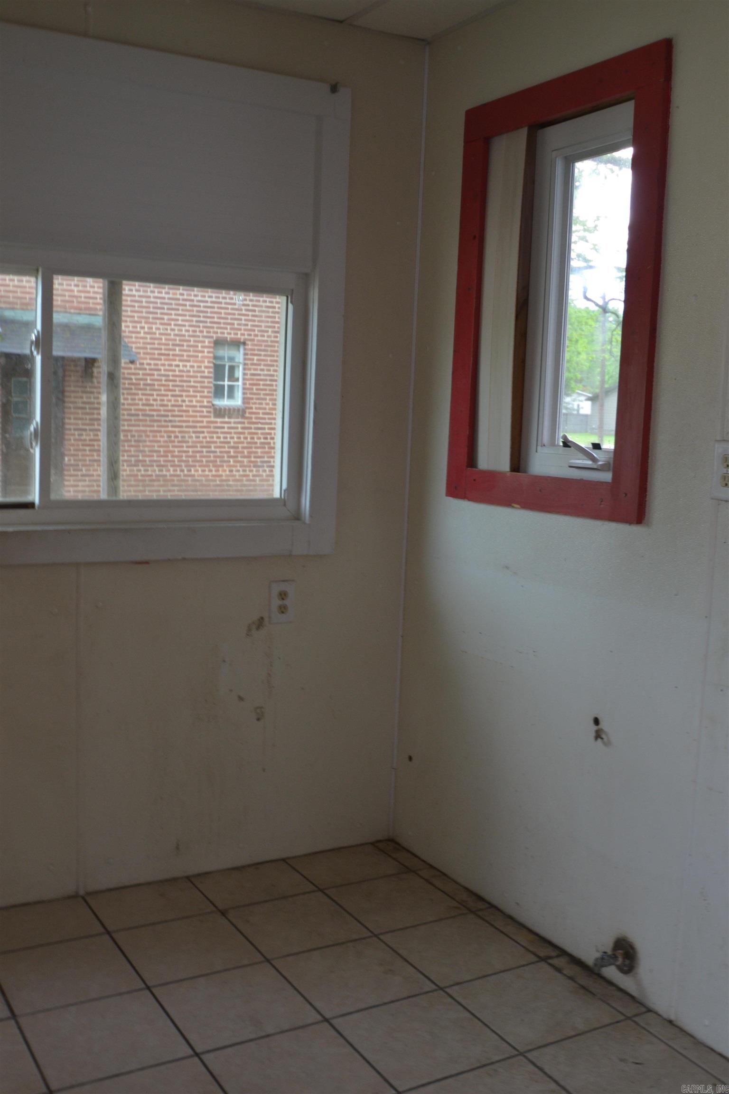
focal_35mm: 36
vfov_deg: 53.1
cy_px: 547
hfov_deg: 36.9
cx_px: 364
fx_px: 1093
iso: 500
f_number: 4.5
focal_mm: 24
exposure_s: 1/60
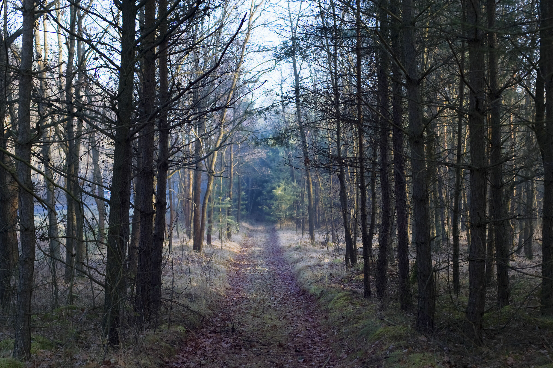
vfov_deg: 27.0
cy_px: 184
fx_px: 768
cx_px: 276
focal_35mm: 50
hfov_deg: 39.6
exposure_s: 1/320
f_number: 4
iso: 200
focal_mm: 50
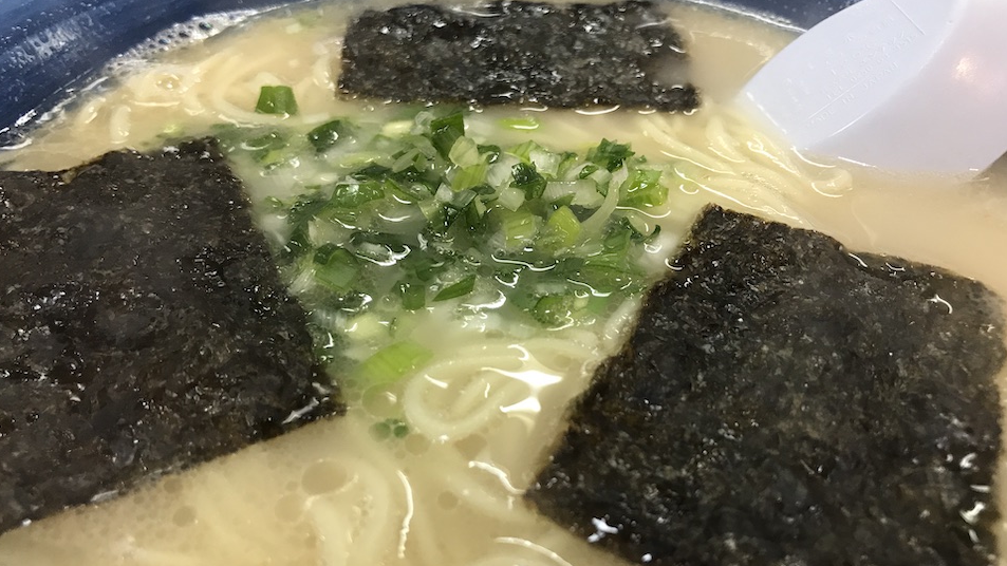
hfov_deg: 61.0
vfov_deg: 36.6
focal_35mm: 32
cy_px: 322
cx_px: 499
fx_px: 854
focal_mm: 3.99
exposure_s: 1/17
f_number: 1.8
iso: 40
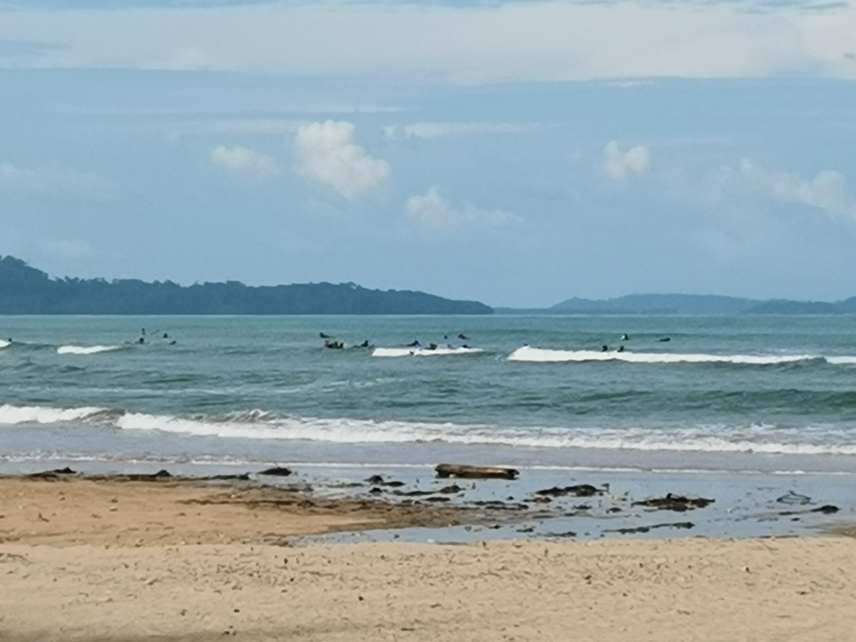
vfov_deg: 10.2
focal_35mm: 146
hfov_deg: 13.5
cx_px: 428
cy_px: 321
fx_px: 3610
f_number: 1.8
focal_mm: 4.75
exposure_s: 1/2786
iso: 50
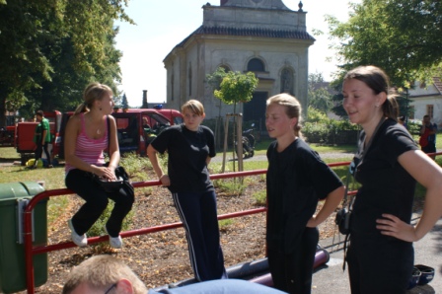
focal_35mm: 36
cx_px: 221
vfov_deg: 36.8
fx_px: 442
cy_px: 147
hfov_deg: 53.2
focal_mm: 24
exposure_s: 1/80
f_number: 9
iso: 100
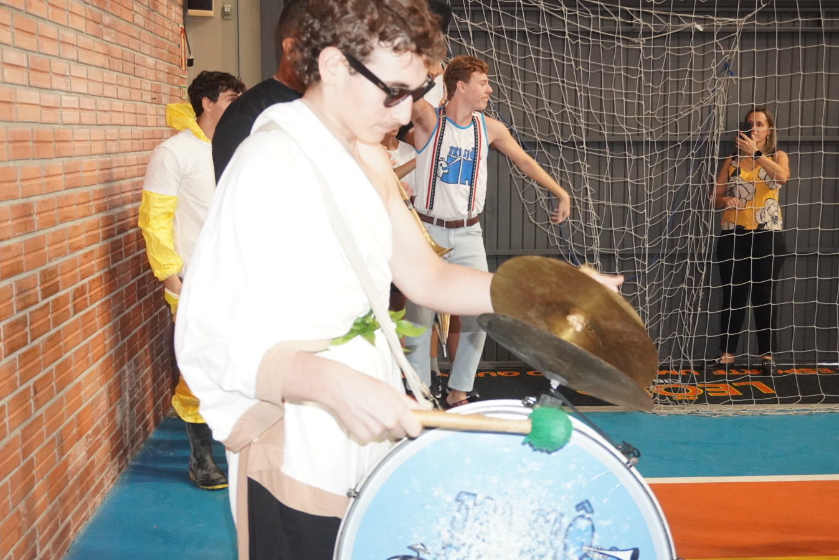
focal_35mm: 49
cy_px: 282
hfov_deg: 40.6
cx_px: 421
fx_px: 1133
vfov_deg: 27.8
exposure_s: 1/160
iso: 3200
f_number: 4.5
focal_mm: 27
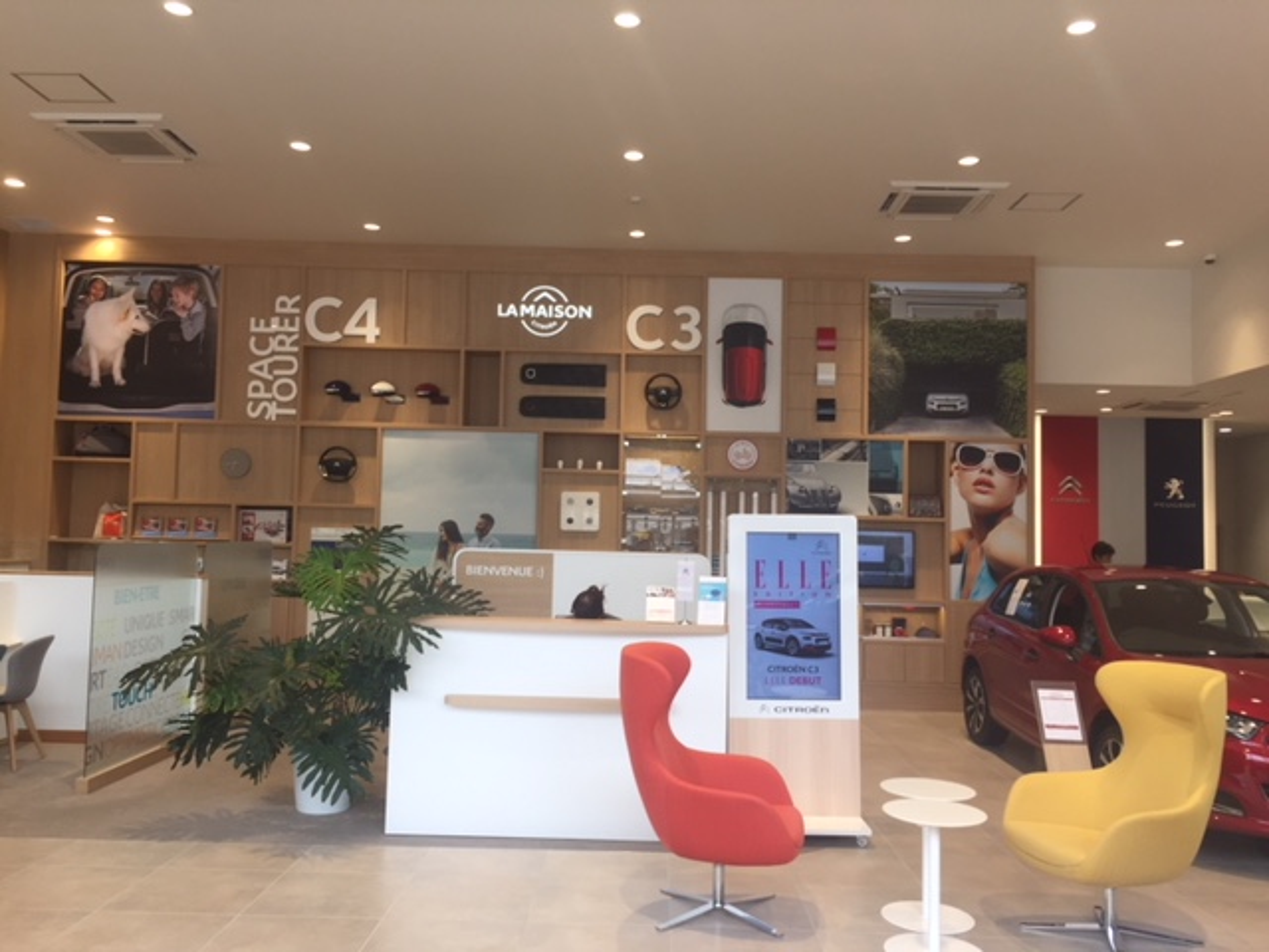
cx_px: 634
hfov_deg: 61.7
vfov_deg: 48.2
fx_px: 1063
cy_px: 476
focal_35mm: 29
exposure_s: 1/120
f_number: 2.2
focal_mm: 4.15
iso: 32
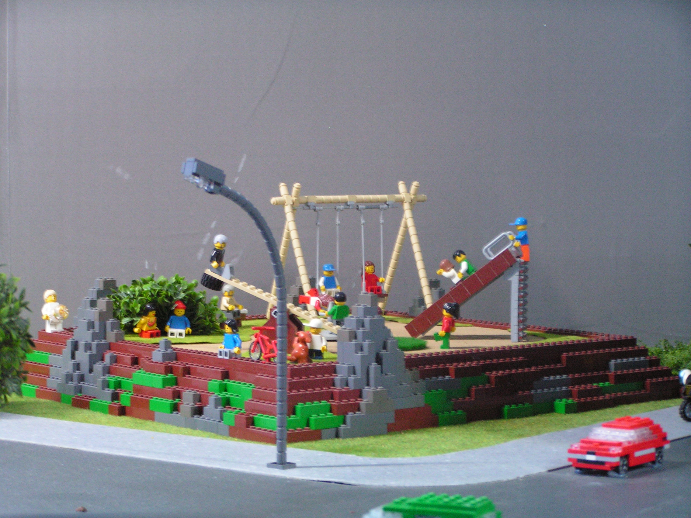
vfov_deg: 14.1
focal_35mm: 105
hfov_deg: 18.7
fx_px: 2096
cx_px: 346
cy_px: 259
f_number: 3.2
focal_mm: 17.5
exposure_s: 1/2
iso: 200
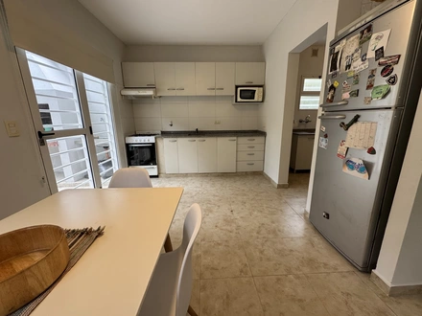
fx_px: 171
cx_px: 211
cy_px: 158
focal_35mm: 14
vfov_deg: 85.7
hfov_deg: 102.1
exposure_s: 1/100
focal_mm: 2.22
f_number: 2.2
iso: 200
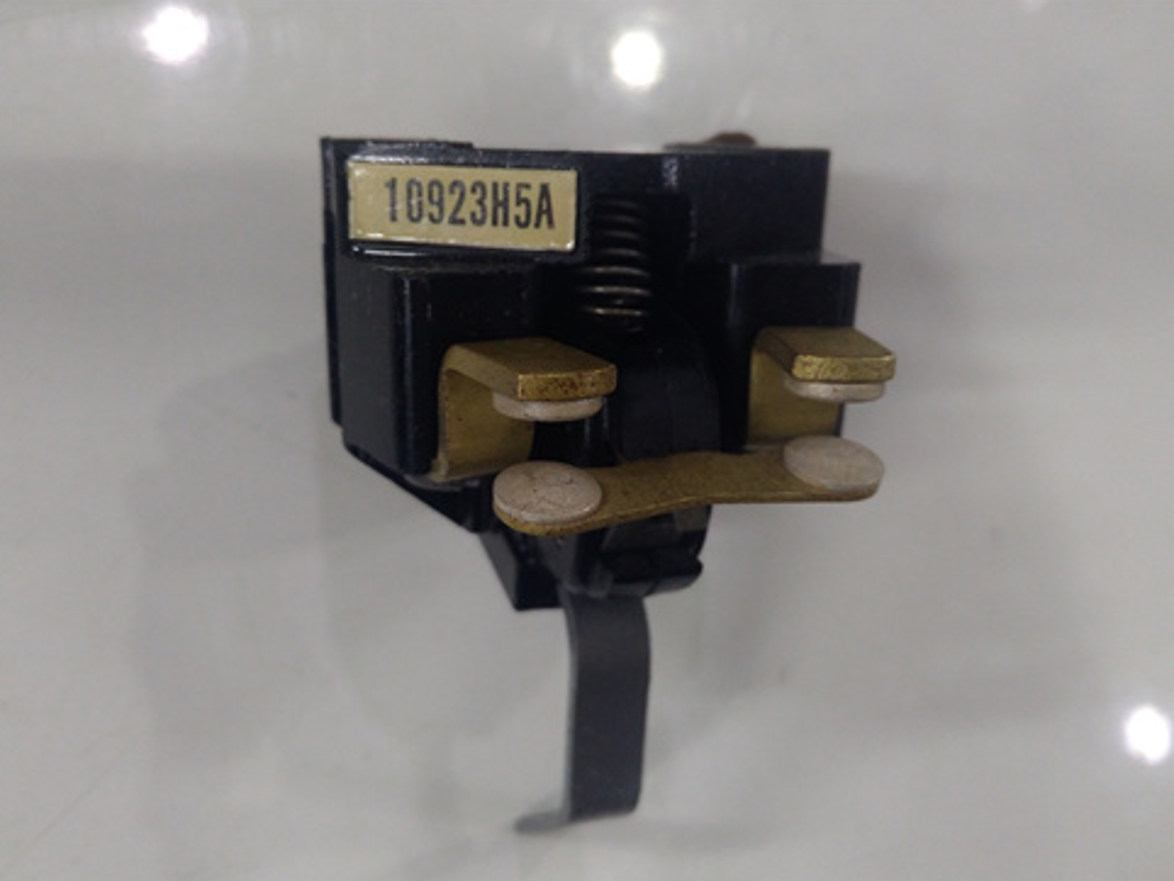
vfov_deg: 49.8
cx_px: 572
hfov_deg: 63.4
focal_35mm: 28
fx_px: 950
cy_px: 447
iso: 269
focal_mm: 3.79
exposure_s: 1/33
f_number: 2
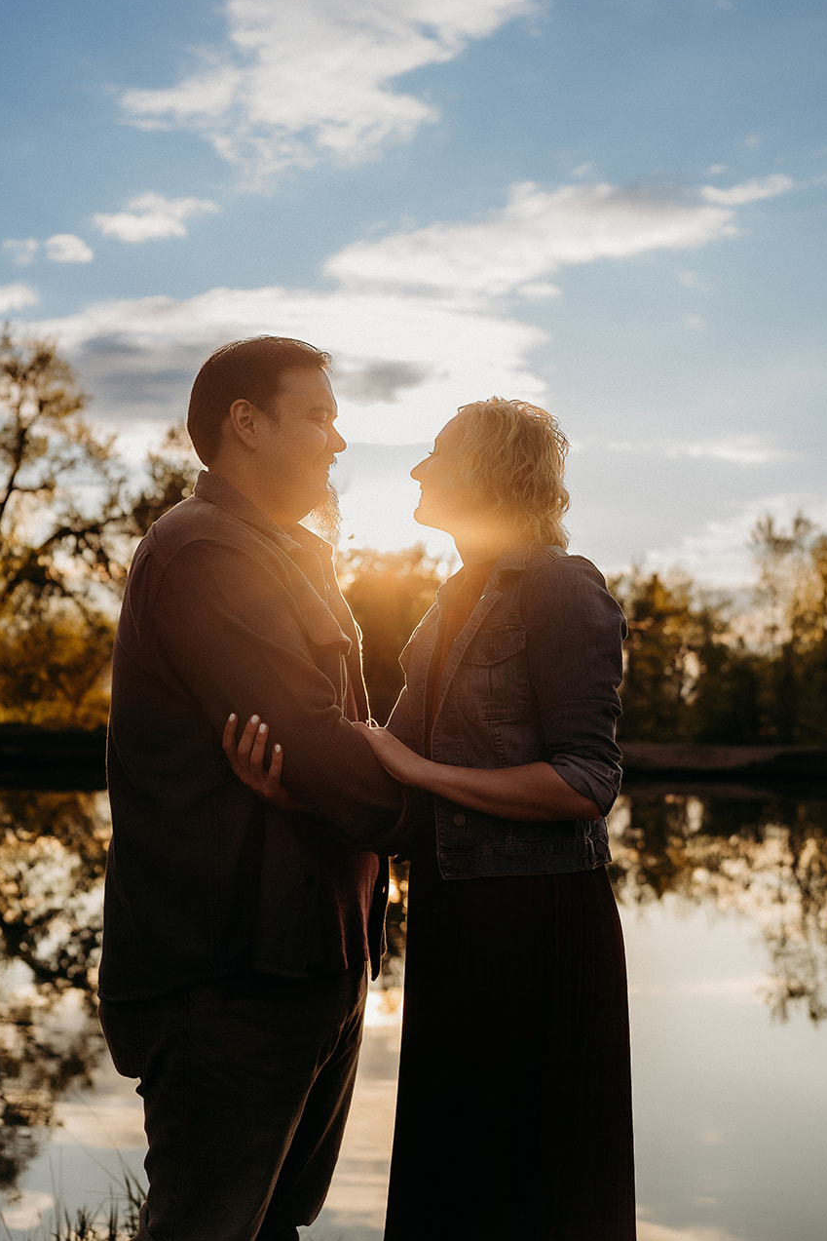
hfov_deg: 30.5
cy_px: 470
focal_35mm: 44
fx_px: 1516
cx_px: 391
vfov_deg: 44.2
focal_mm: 35
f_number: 2.8
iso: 200
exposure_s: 1/1600
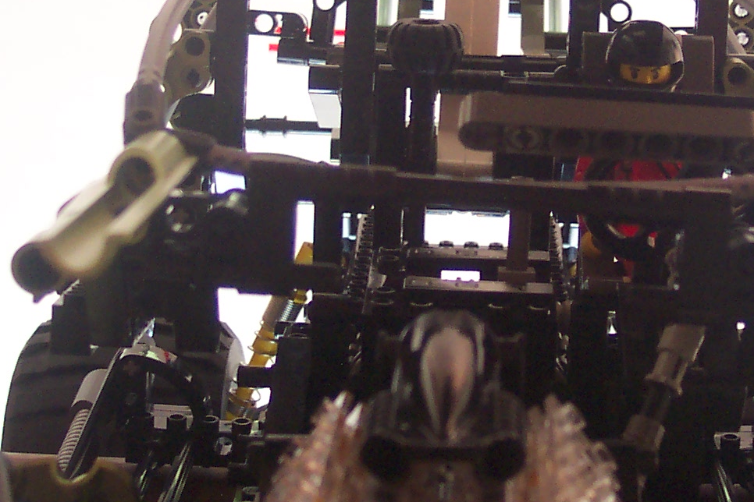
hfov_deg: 23.8
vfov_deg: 16.0
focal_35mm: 85
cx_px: 487
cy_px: 102
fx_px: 1780
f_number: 2.8
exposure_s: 1/8
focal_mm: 8
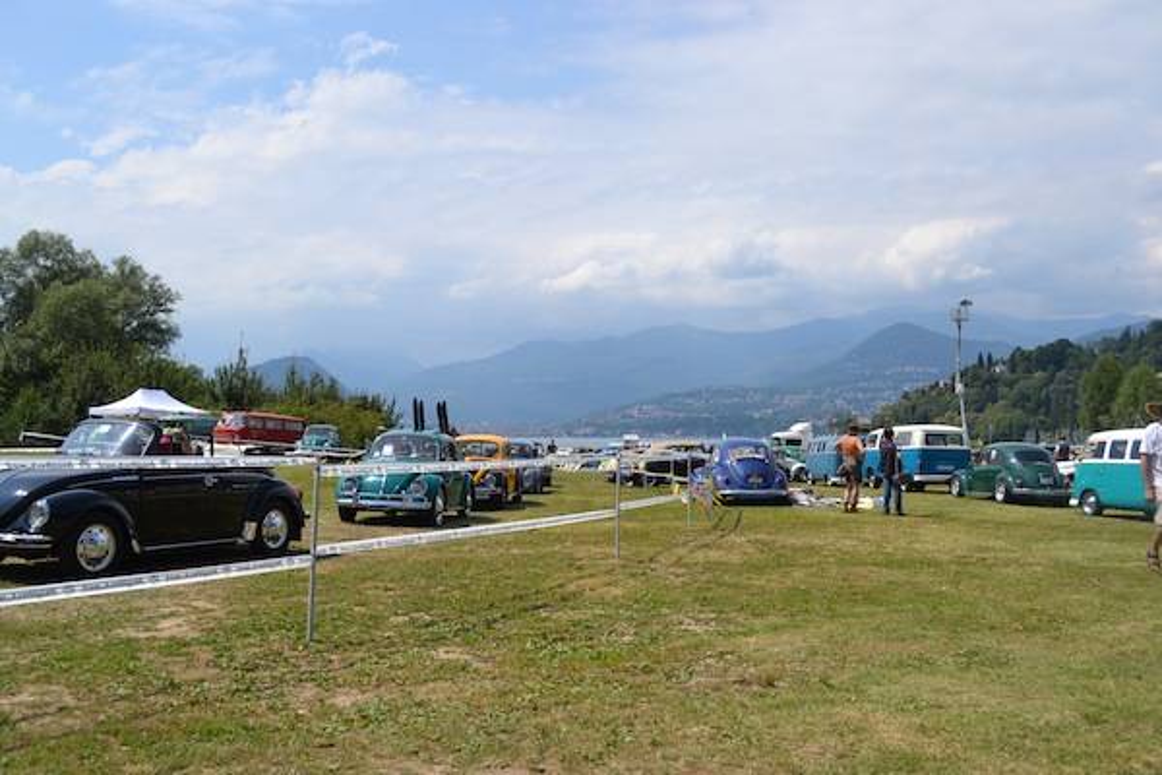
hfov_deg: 57.2
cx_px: 581
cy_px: 388
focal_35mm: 33
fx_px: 1065
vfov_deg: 40.0
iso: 400
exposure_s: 1/2000
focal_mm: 22
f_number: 7.1
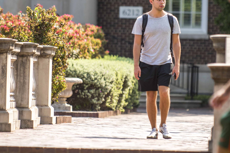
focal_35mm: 500
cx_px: 155
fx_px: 3194
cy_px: 60
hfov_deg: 4.1
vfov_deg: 2.7
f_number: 2.8
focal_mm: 200
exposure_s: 1/400
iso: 64
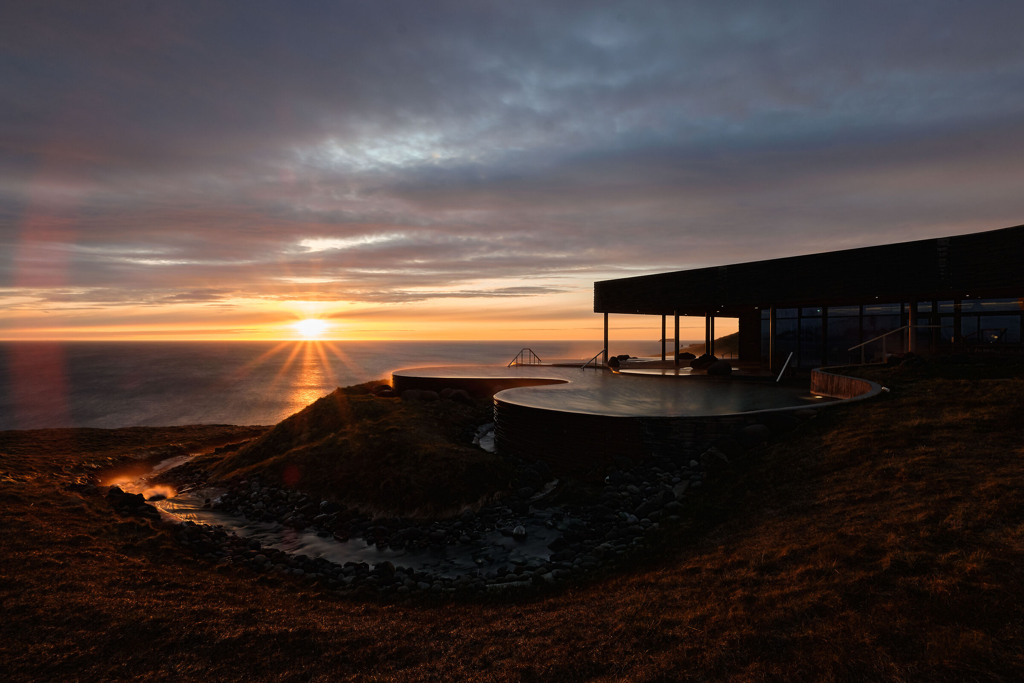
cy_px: 342
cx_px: 512
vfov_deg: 67.4
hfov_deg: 90.0
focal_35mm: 18
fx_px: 512
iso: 200
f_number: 16
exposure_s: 4
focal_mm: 12
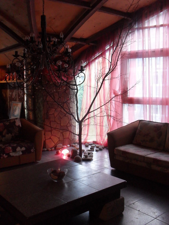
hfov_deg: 37.7
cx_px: 84
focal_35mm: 38
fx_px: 247
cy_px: 112
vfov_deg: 49.0
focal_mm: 6.3
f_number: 2.8
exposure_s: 1/20
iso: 200
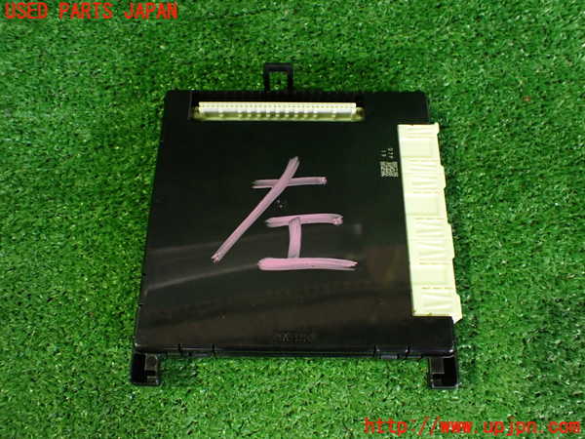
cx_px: 292
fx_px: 507
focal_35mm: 30
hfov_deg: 60.0
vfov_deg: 46.8
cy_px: 220
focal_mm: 5.4
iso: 800
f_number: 2.3
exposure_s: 1/40
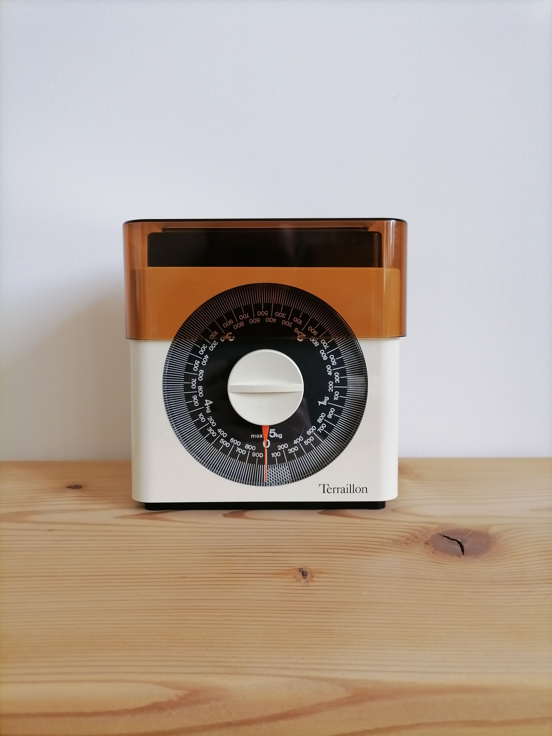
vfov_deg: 67.3
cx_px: 276
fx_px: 553
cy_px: 368
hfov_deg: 53.1
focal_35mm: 26
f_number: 1.8
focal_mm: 5.4
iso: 100
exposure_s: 1/50
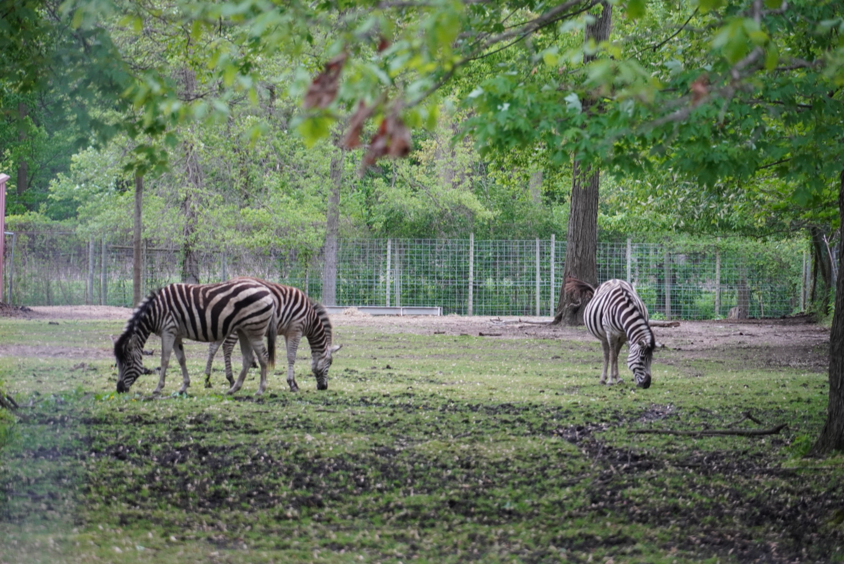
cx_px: 422
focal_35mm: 202
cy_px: 282
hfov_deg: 10.2
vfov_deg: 6.8
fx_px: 4751
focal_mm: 135
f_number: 5.6
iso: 1000
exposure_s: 1/250
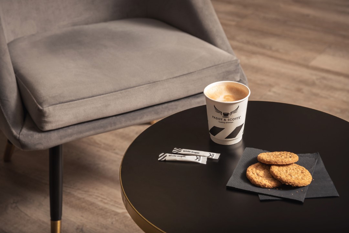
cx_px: 174
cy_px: 116
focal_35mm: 70
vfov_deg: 19.5
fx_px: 679
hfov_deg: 28.8
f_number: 8
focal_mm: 70
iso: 500
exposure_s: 1/200
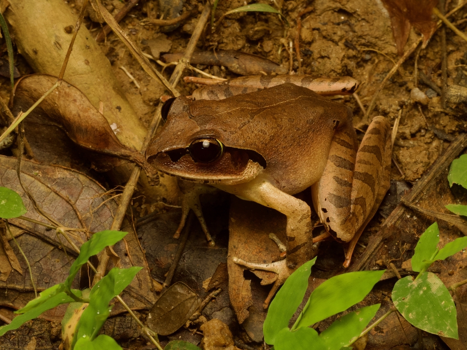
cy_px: 175
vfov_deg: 12.3
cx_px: 234
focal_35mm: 120
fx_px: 1619
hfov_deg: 16.4
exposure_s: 1/60
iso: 800
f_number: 18
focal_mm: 60
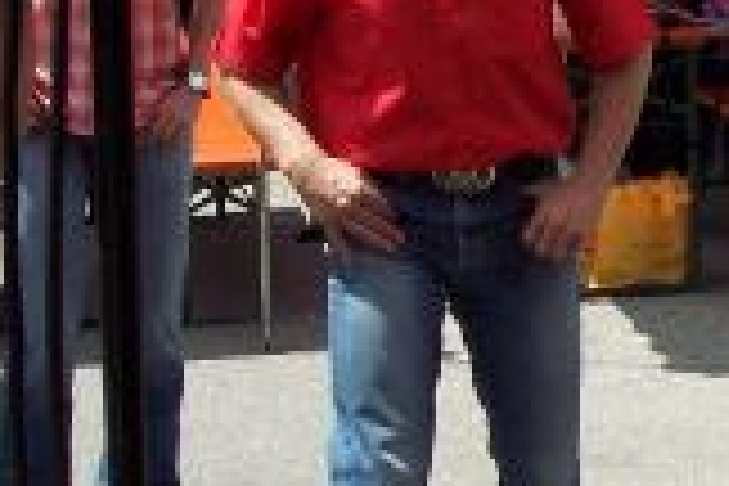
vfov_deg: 10.9
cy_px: 7
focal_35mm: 125
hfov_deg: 15.5
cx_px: 972
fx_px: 2531
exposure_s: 1/500
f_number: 4
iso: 100
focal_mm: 8
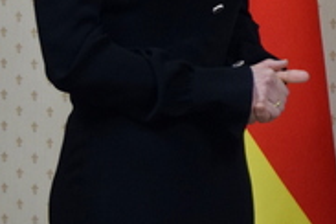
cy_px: -36
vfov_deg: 7.4
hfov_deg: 10.8
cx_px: 479
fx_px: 1717
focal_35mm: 184
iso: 1250
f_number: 4.2
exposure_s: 1/60
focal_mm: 28
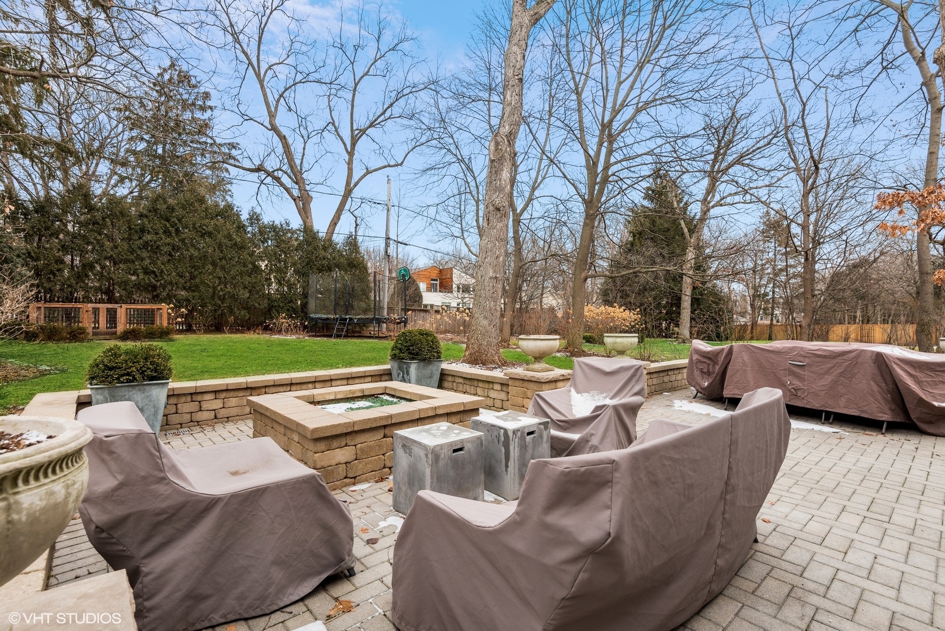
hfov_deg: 96.7
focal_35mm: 16
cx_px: 472
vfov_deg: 73.8
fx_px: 420
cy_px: 316
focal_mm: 16
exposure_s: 1/40
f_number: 8
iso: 200
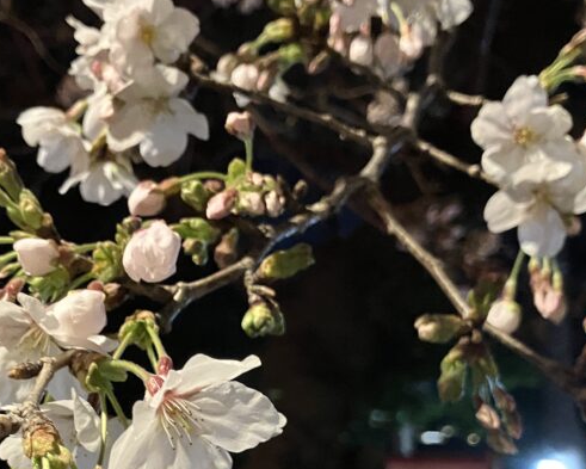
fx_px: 989
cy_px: 401
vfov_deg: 26.0
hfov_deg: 32.5
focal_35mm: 57
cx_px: 164
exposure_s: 1/25
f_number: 1.8
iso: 400
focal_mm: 3.99
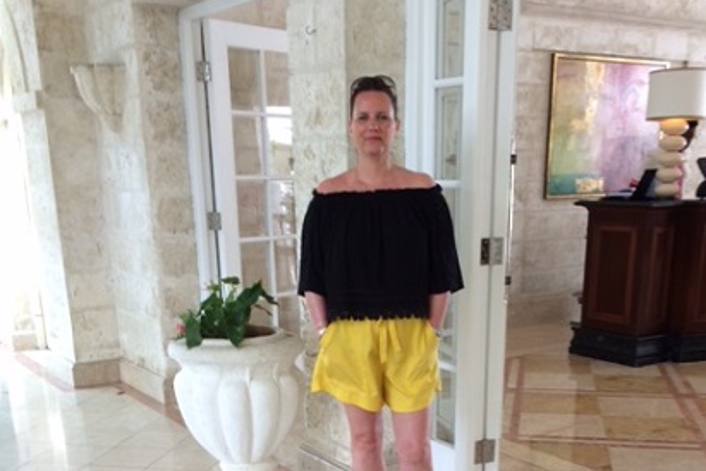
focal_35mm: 44
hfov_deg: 44.5
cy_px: 466
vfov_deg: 28.7
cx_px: 381
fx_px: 863
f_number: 2.2
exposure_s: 1/50
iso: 32
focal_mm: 4.15
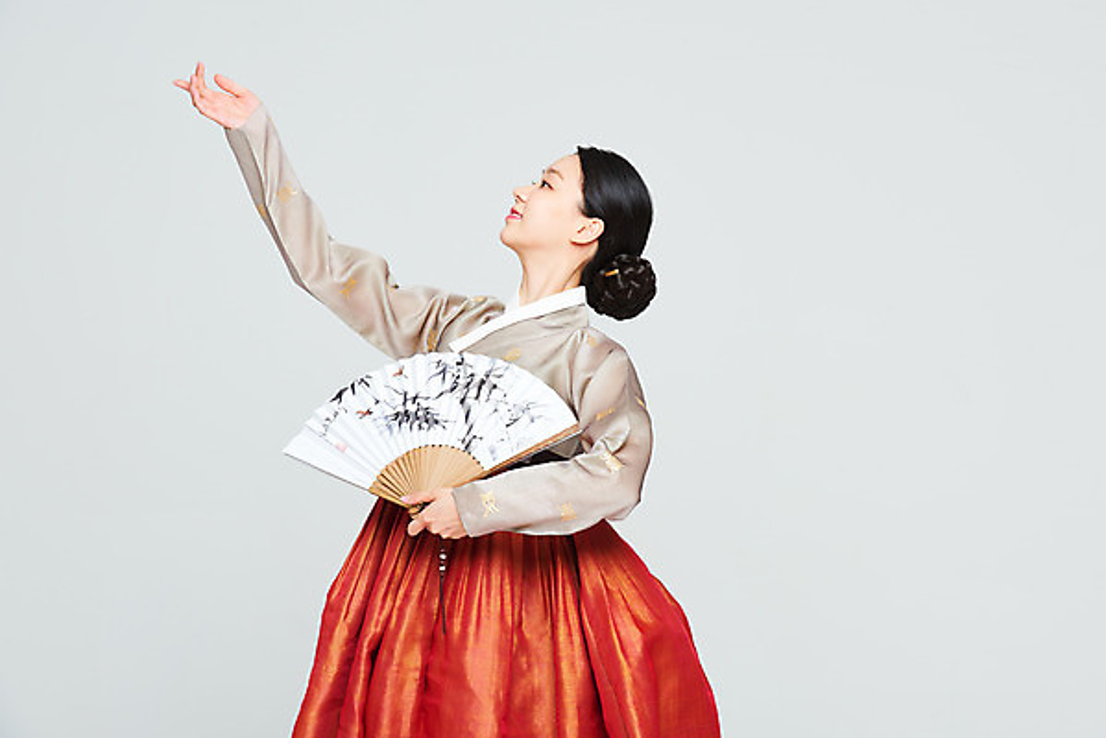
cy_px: 369
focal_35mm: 116
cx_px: 553
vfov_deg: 11.8
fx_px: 3565
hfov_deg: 17.6
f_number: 11
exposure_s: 1/125
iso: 100
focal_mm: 116
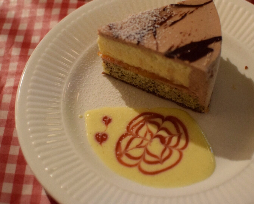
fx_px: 448
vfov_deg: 25.6
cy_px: 102
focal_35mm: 60
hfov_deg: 31.6
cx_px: 150
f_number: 3.2
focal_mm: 35
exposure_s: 1/125
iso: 3200
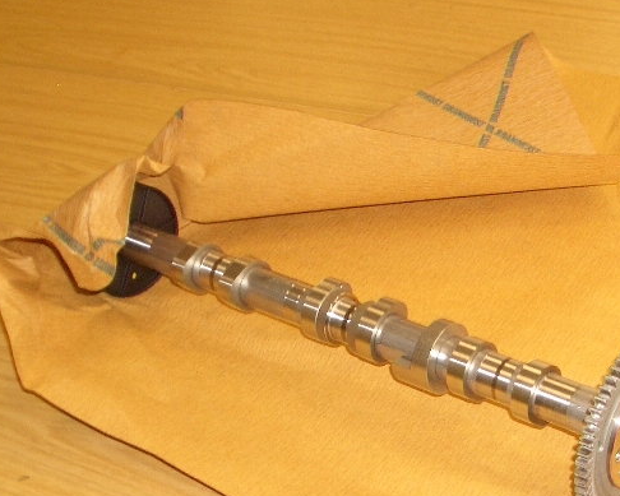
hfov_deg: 25.8
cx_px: 513
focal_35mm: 72
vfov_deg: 21.2
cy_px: 349
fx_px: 1321
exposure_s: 1/100
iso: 100
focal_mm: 5.8
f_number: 2.6
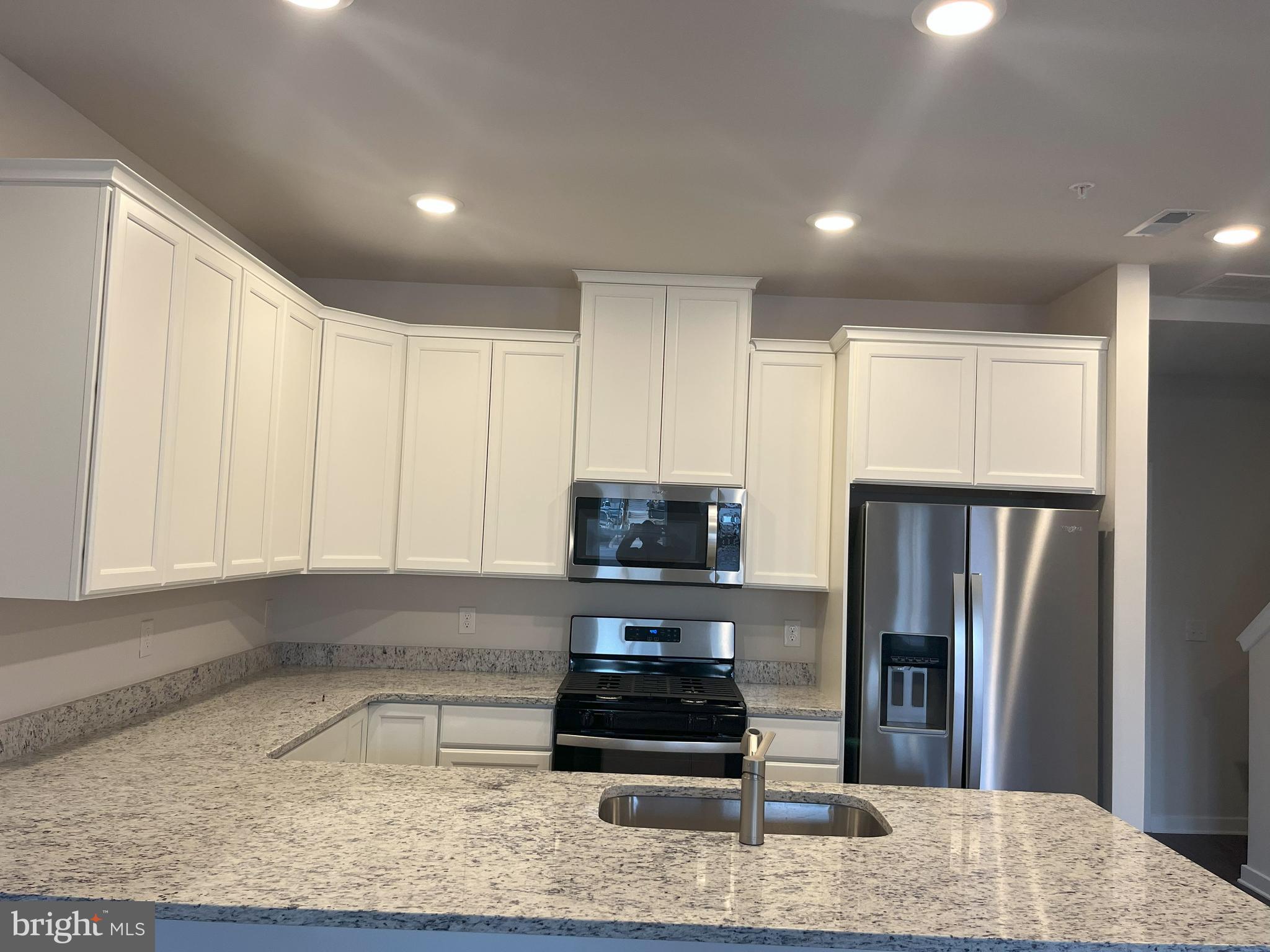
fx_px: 954
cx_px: 635
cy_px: 476
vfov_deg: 53.1
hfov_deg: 67.3
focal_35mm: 26
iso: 125
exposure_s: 1/120
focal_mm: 5.1
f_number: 1.6
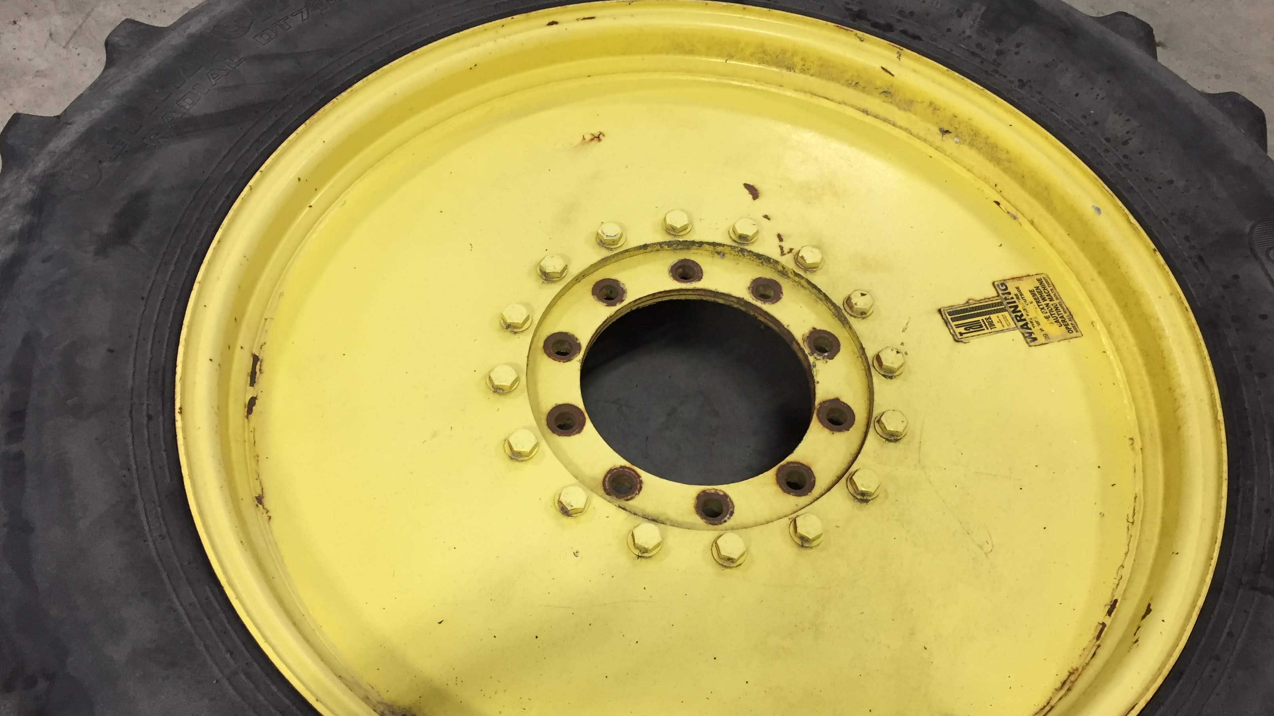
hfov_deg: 61.0
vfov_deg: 36.6
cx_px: 632
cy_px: 406
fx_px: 1081
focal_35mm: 32
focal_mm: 4.15
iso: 40
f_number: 2.2
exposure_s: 1/30
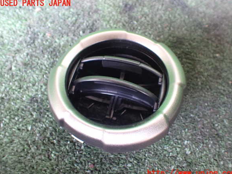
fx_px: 208
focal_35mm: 31
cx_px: 118
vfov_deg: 45.4
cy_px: 88
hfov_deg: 58.4
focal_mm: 5.4
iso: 800
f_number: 2.3
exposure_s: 1/50
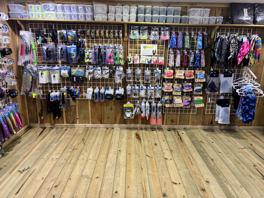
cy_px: 99
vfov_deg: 53.1
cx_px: 132
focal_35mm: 26
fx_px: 198
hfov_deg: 67.3
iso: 400
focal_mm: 5.96
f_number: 1.6
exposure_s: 1/60
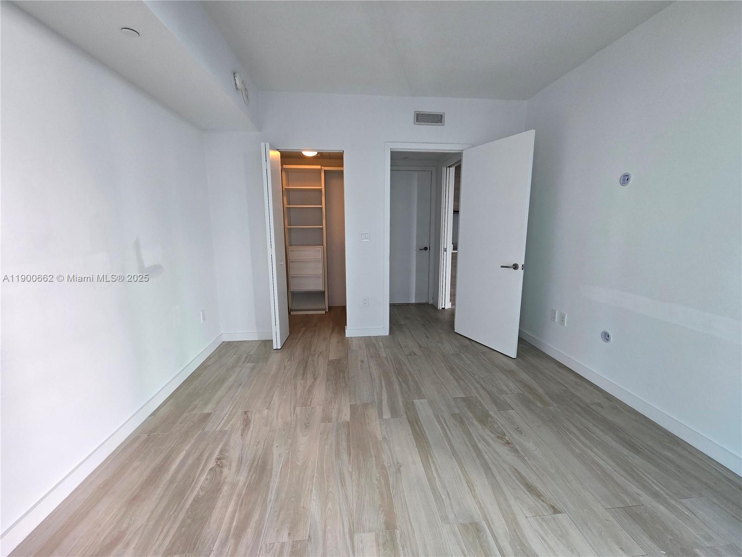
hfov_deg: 106.2
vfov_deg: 89.9
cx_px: 371
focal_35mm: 13
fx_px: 279
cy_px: 278
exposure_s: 1/120
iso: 100
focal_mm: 2.2
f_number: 2.2
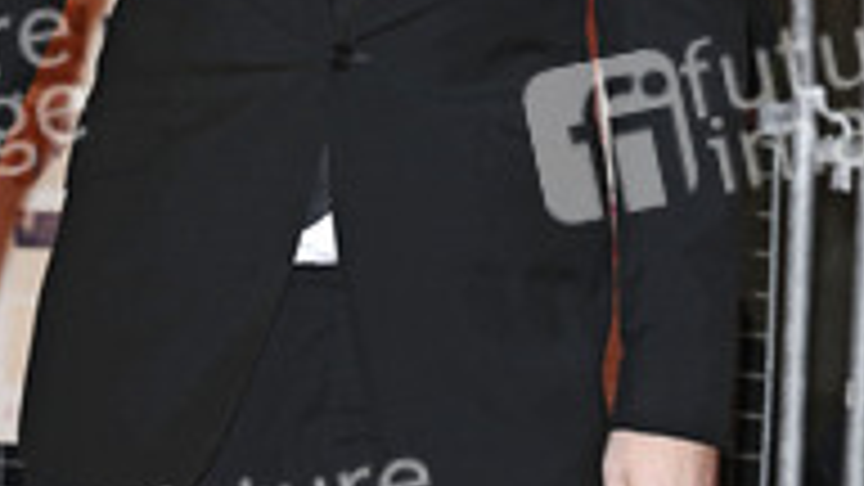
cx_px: 346
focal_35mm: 261
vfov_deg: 4.6
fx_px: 5979
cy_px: -108
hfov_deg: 8.3
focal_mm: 80
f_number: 5.6
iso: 320
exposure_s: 1/160
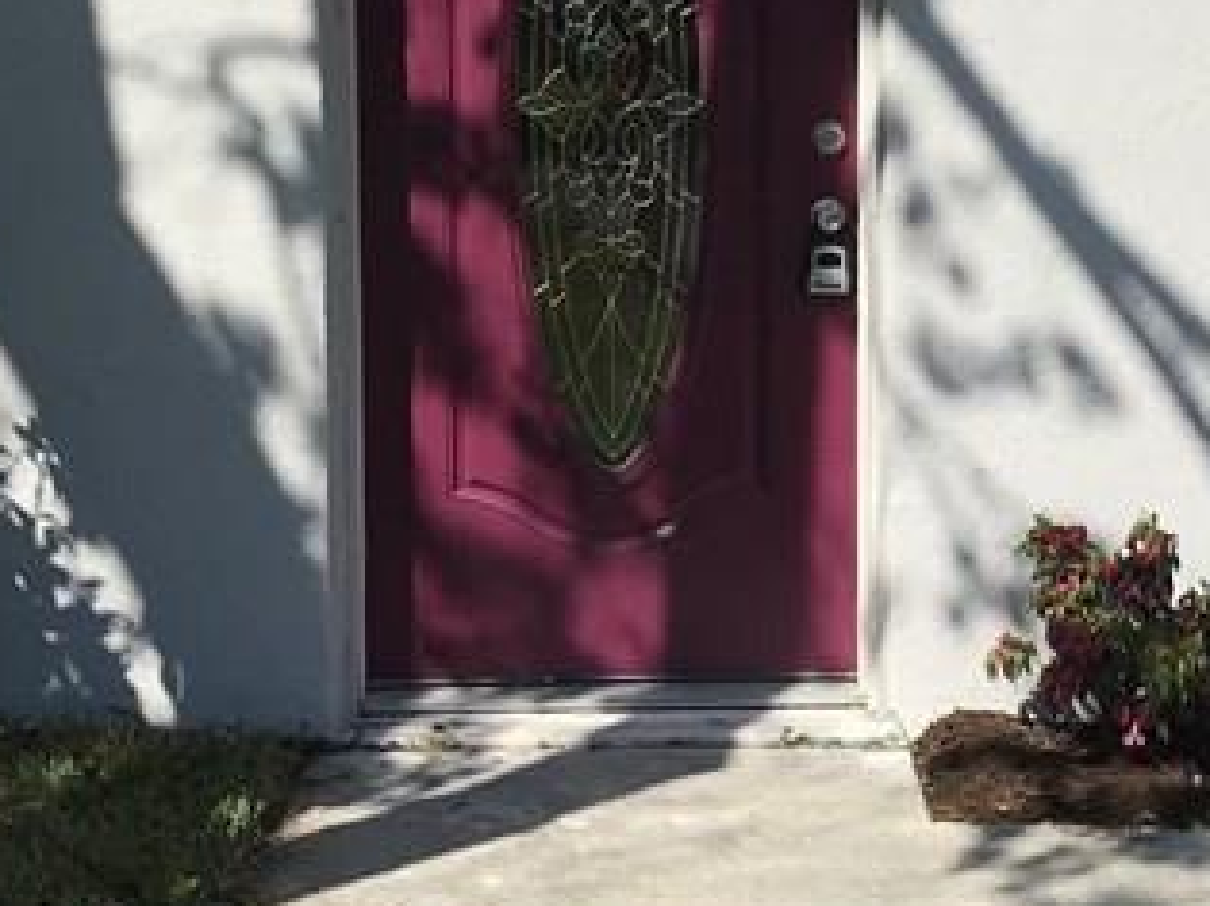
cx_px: 872
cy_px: 284
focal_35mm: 91
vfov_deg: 16.2
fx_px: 3180
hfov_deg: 21.4
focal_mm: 3.99
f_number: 1.8
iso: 20
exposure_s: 1/4367
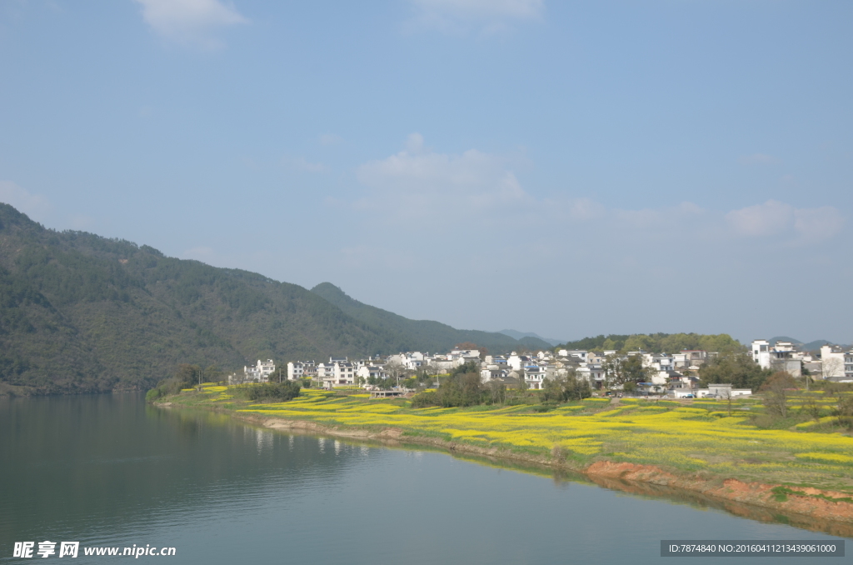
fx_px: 958
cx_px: 426
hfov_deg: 48.0
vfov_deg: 32.9
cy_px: 282
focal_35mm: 40
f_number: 9.5
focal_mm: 27
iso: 160
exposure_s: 1/350
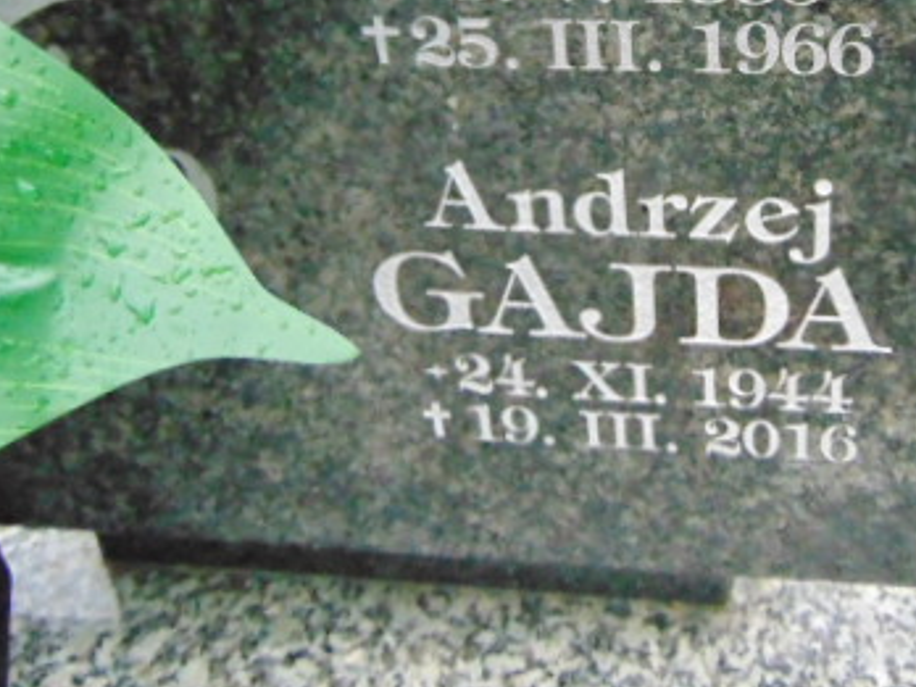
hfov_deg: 39.9
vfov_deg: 30.1
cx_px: 705
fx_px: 1217
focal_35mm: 46
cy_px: 63
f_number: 3
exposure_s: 1/40
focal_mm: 4.5
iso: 800
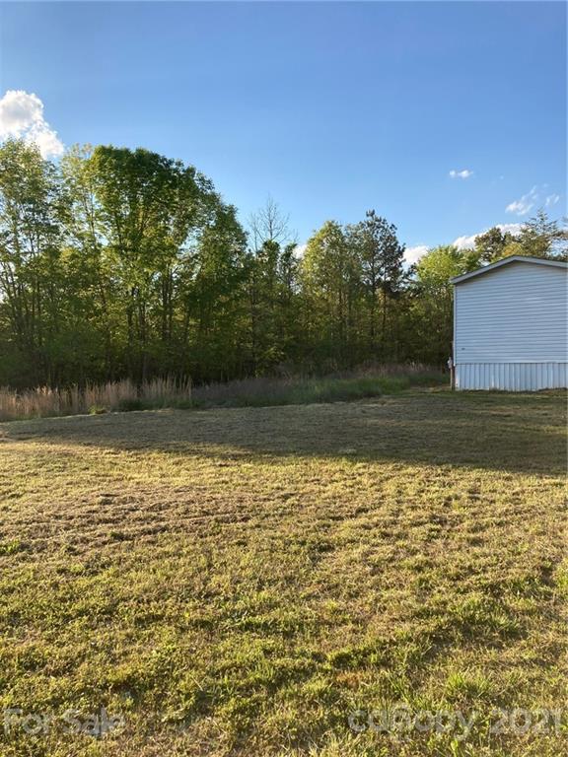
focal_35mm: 28
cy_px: 378
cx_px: 284
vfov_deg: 63.4
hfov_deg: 49.7
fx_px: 613
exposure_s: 1/972
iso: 20
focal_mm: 3.99
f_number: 1.8
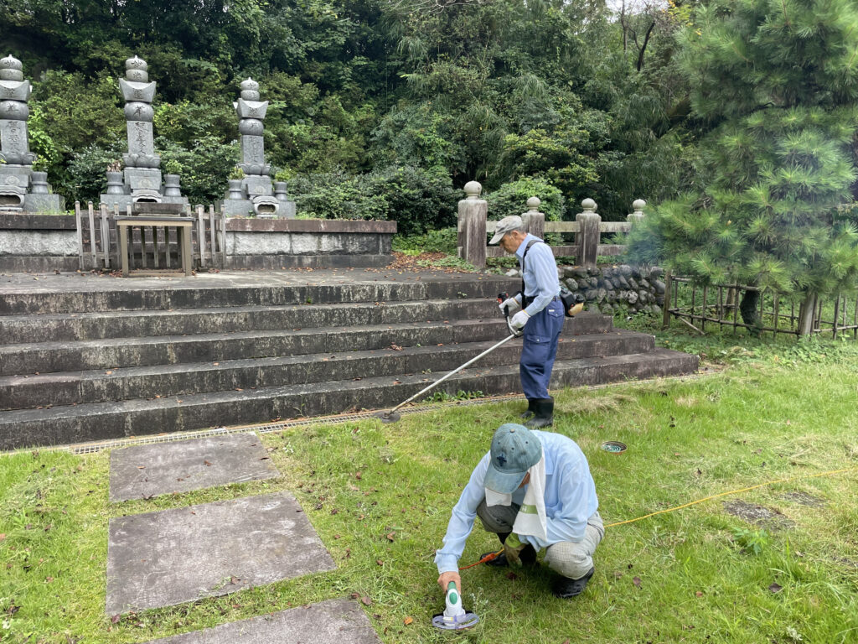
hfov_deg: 67.3
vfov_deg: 53.1
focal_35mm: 26
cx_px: 429
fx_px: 644
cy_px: 322
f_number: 1.6
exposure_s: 1/193
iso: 32
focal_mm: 4.2
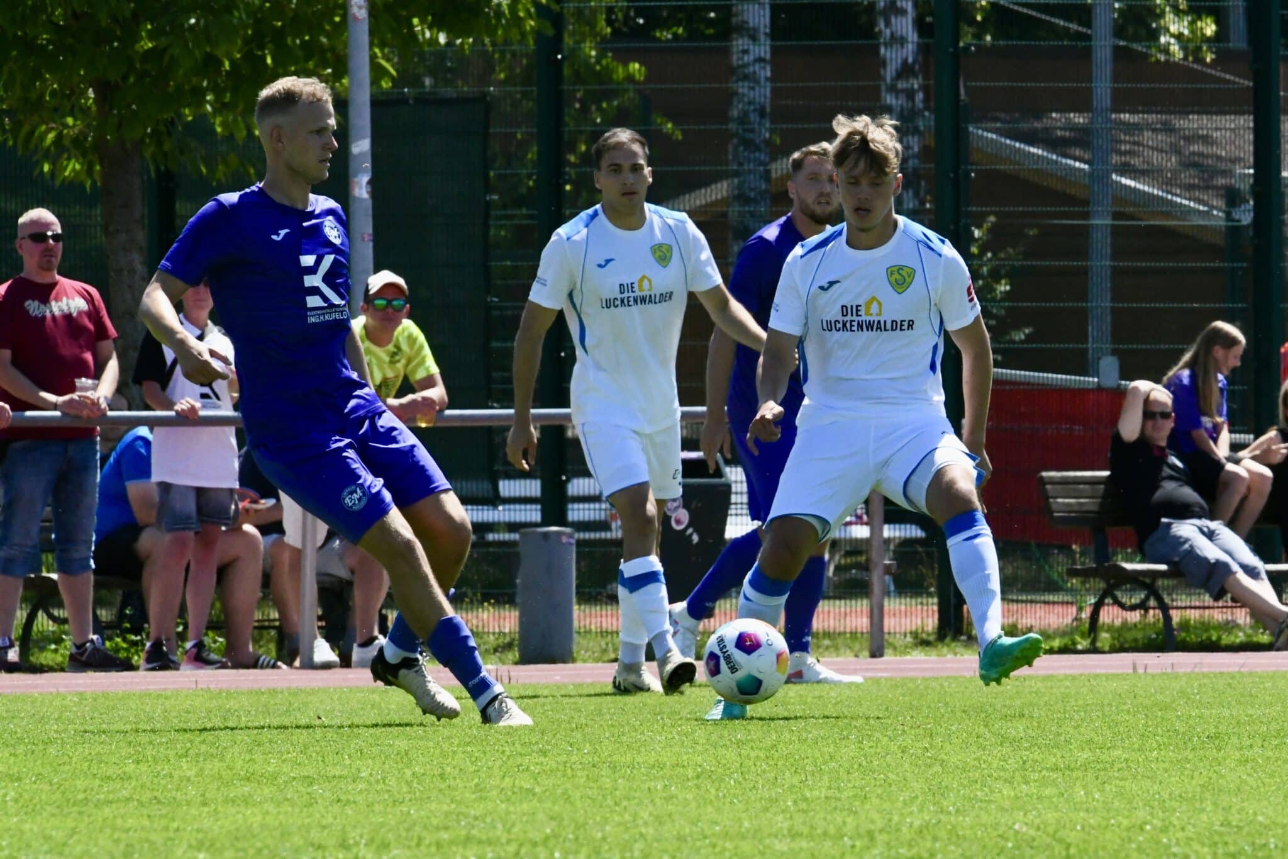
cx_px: 644
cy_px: 430
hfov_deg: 5.2
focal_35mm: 400
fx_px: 14309
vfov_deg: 3.4
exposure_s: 1/1600
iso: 5000
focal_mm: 400
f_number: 18
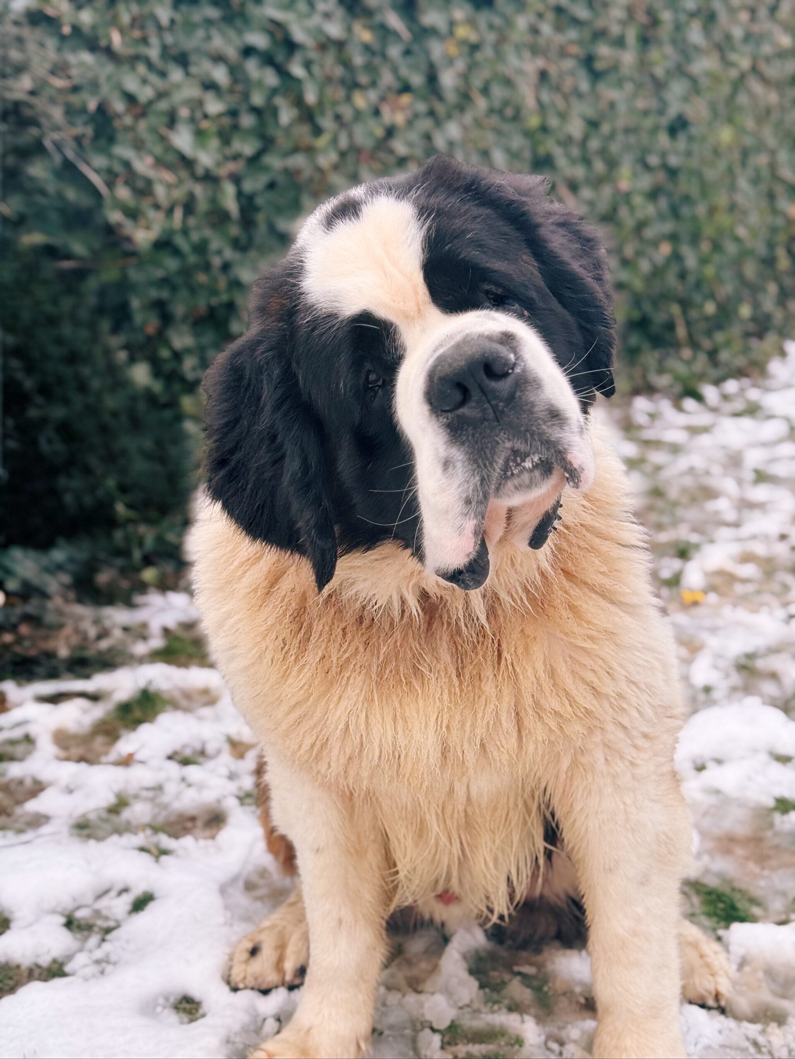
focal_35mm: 48
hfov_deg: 30.3
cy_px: 530
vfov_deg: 39.7
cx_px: 398
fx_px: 1470
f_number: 1.78
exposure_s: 1/388
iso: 64
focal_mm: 6.76
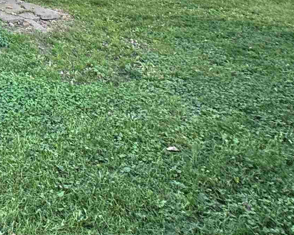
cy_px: -80
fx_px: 435
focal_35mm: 50
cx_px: -127
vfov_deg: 25.5
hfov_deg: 27.8
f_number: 2.2
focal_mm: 2.22
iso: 50
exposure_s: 1/99
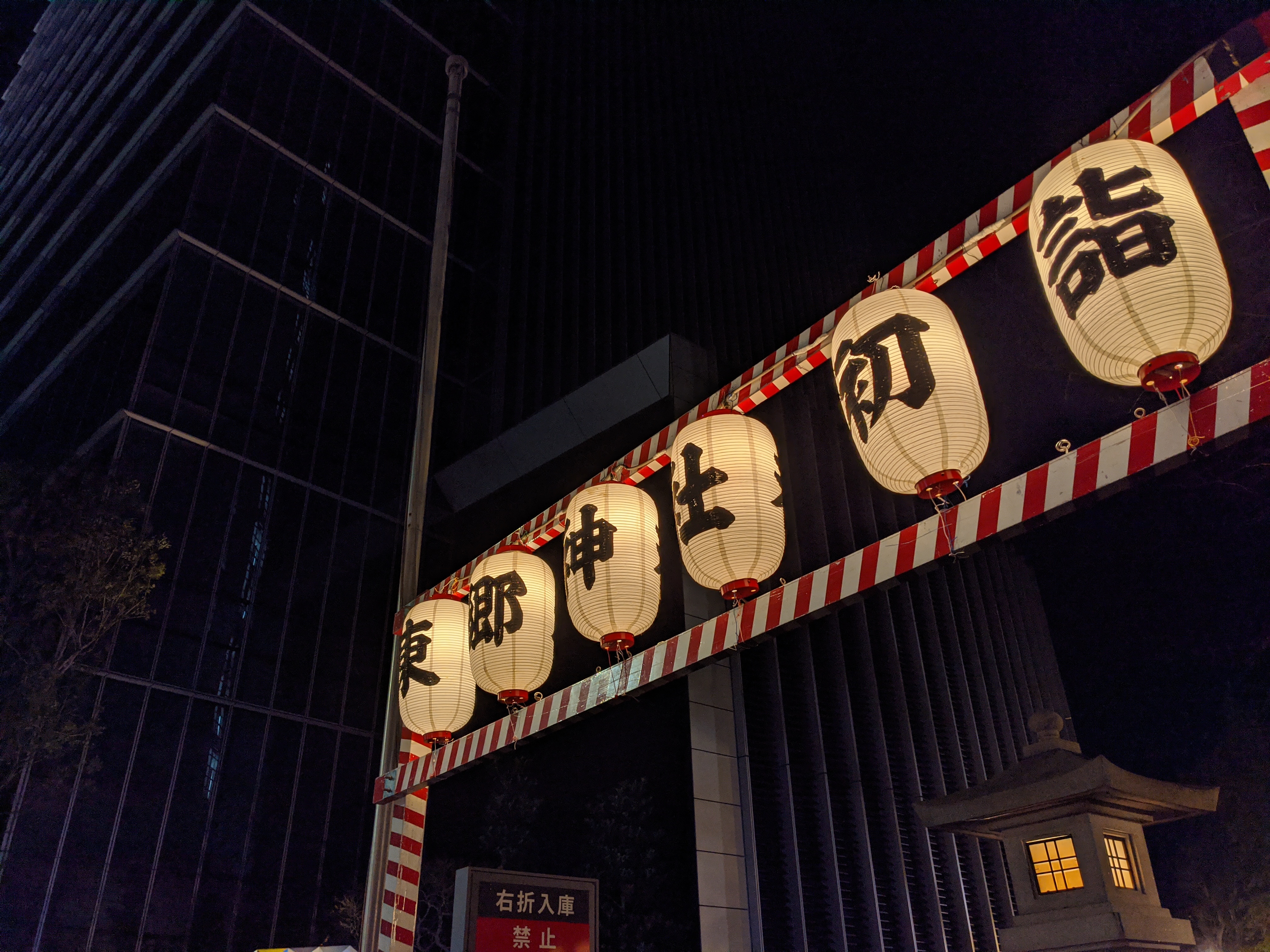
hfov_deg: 65.3
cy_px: 476
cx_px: 635
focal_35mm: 27
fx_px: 991
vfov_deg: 51.4
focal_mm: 4.38
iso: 69
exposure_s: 1/33.3
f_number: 1.73
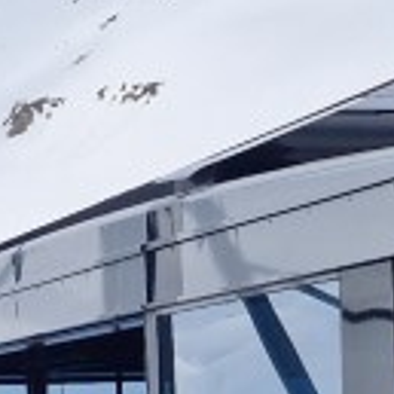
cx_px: 79
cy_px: 232
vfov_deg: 10.8
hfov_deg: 10.8
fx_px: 2086
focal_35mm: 162
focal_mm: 5.4
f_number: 1.8
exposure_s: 1/3592
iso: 50
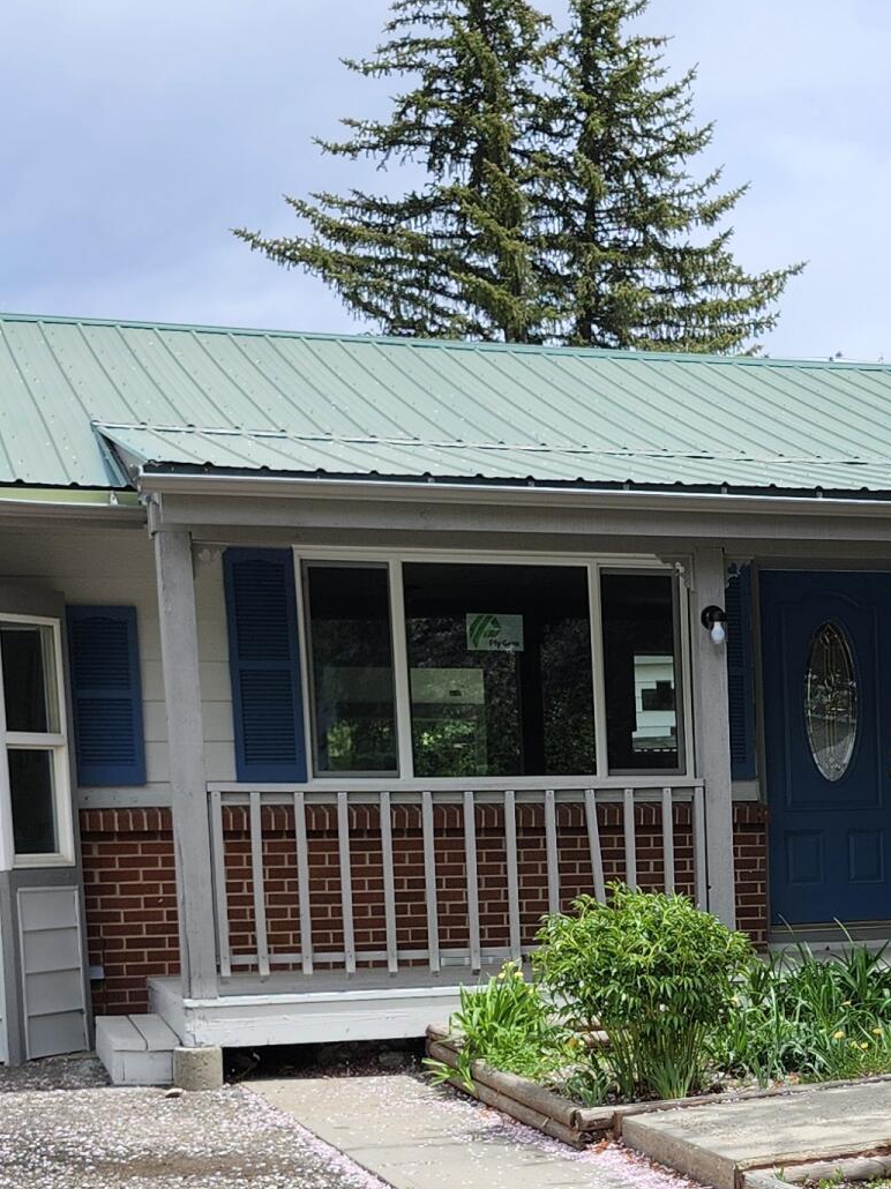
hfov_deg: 21.1
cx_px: 899
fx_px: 2300
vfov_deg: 28.0
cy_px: 1055
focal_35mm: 67
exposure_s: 1/1677
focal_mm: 5.54
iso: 25
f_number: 1.8
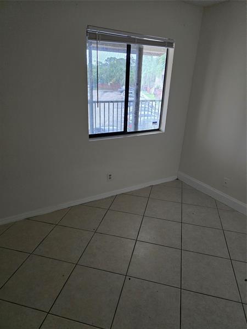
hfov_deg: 58.9
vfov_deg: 73.9
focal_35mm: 23
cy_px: 164
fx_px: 219
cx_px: 124
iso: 1000
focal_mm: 6.3
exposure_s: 1/120
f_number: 1.7
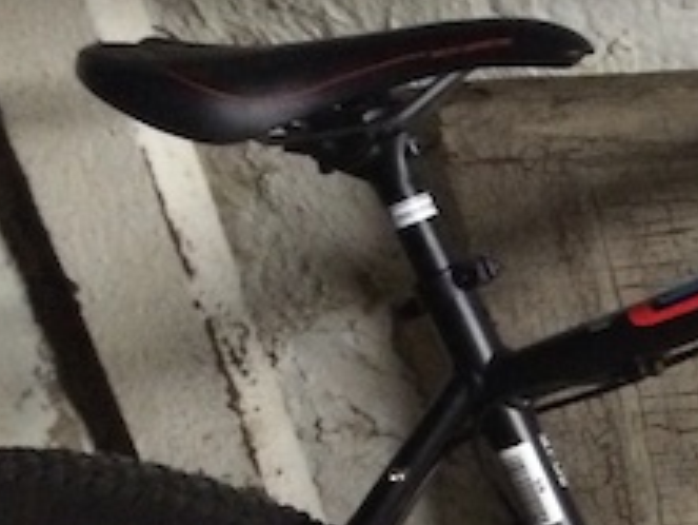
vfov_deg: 13.9
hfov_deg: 17.1
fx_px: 2118
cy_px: 553
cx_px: 1011
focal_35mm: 105
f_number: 2.2
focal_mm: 4.15
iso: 400
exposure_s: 1/15
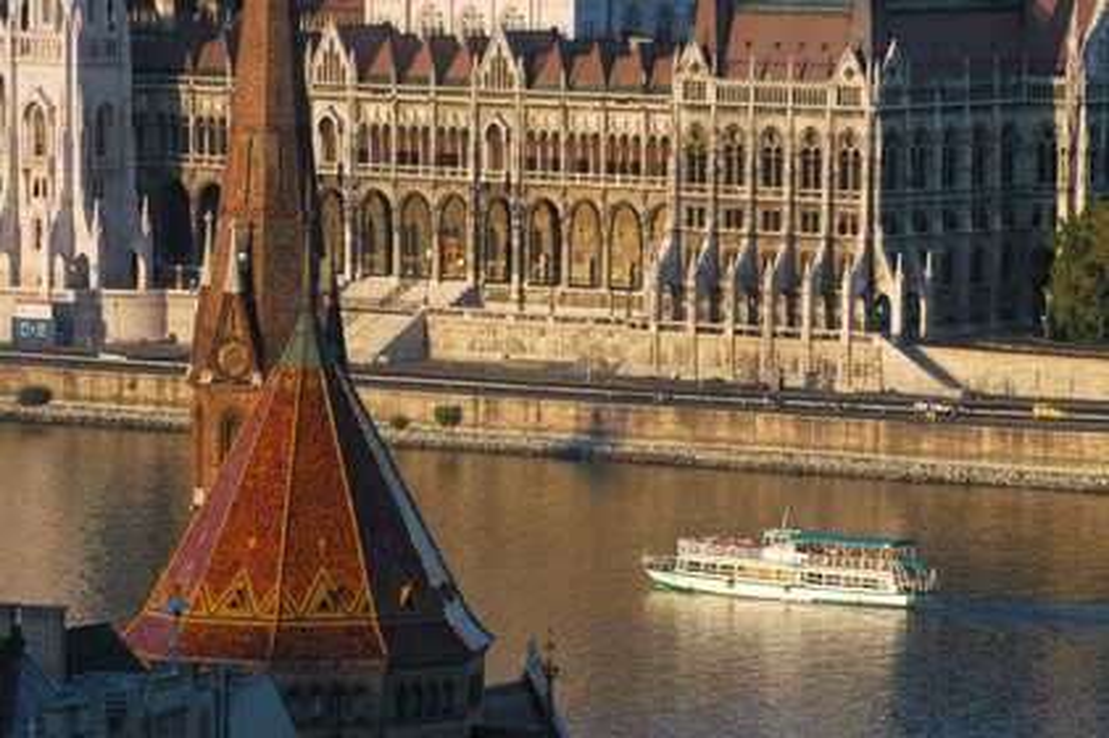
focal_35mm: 285
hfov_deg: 7.2
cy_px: 369
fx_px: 8772
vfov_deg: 4.8
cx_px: 554
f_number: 8
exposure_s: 1/250
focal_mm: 190
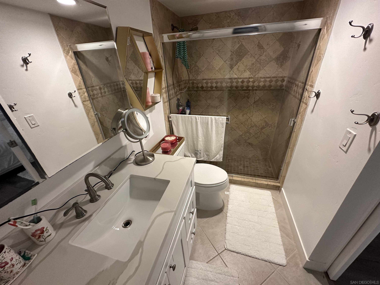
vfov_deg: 85.7
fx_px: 154
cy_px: 142
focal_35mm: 14
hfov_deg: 102.1
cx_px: 190
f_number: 2.2
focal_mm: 2.22
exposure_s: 1/60
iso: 250
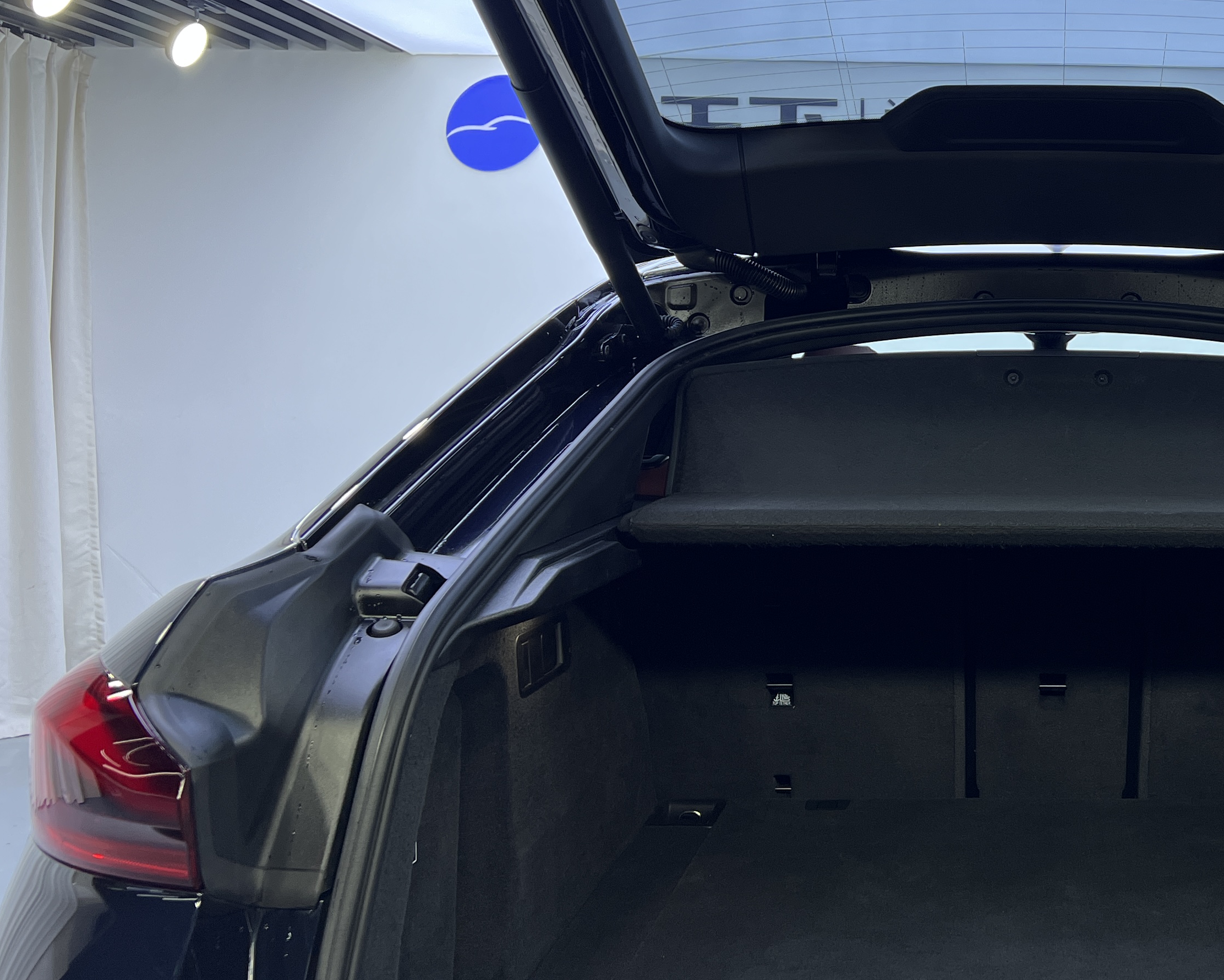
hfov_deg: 38.0
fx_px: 1667
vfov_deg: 32.6
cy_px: 380
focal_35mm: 46
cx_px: 1064
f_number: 1.5
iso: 32
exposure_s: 1/100
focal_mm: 5.7
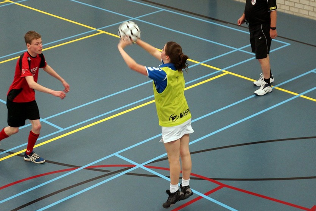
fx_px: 808
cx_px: 158
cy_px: 87
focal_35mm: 92
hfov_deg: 22.1
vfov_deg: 14.9
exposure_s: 1/200
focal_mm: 50
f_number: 2.8
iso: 800
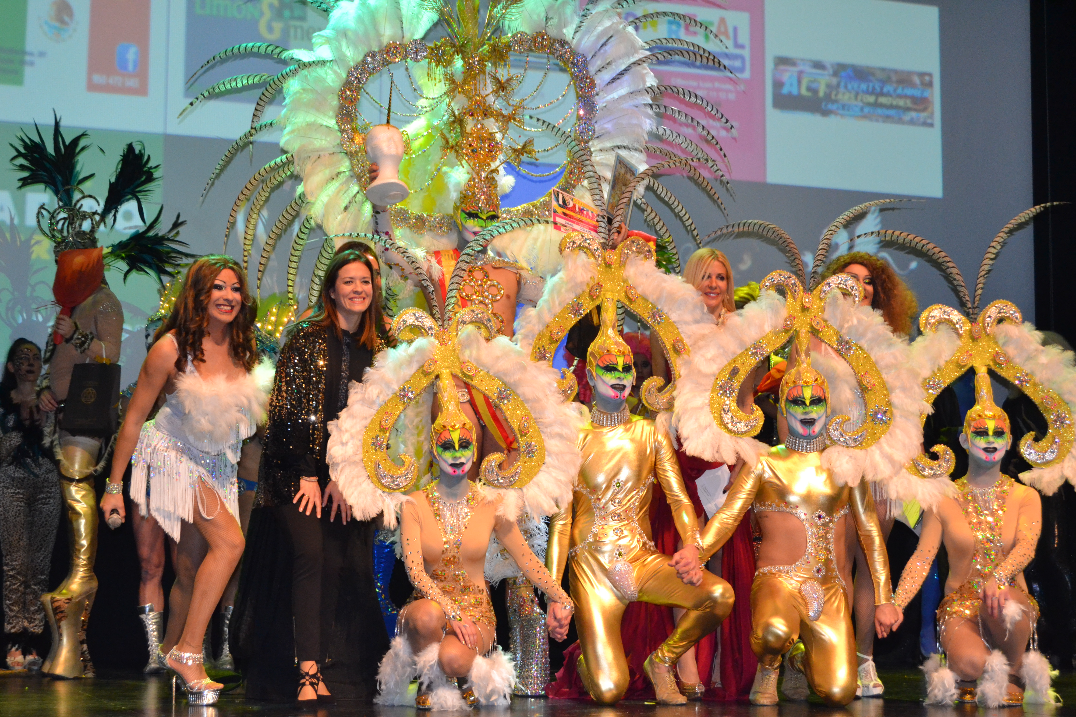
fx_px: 2017
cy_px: 358
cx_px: 538
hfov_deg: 29.9
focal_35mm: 68
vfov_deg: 20.2
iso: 2000
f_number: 5.3
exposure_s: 1/60
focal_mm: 45
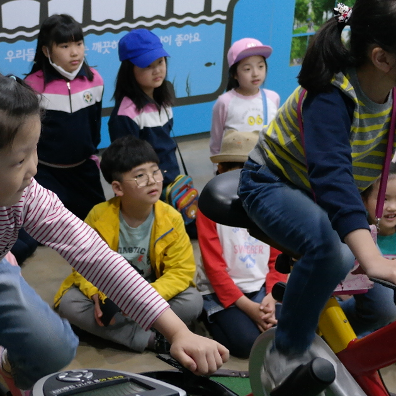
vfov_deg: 24.7
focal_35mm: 70
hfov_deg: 24.3
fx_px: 906
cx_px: 91
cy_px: 187
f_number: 3.5
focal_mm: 20
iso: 800
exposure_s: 1/40
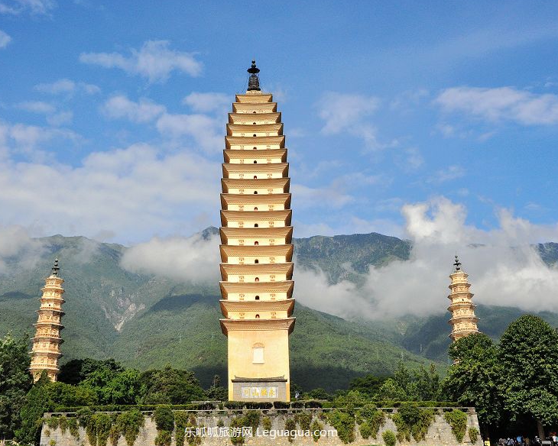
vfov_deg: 29.1
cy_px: 220
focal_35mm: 52
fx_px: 859
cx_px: 261
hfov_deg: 36.0
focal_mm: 30
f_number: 20
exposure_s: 1/400
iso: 800
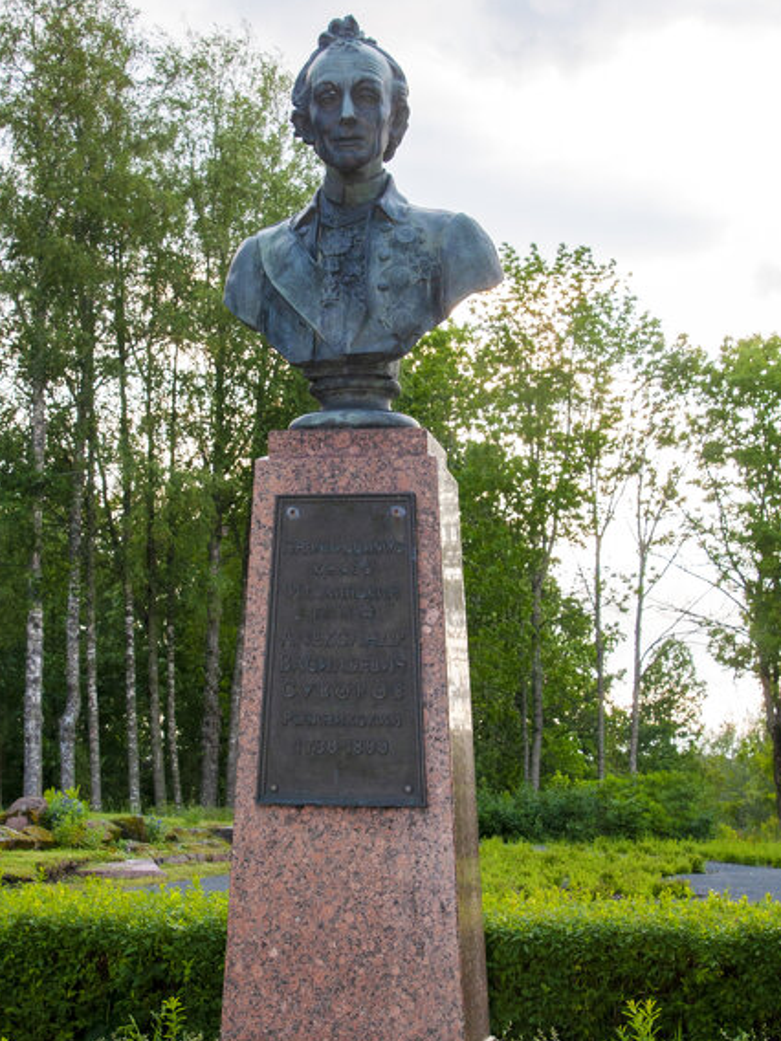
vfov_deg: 29.8
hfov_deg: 22.6
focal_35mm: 65
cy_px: 521
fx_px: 1955
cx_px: 358
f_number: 11
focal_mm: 32
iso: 640
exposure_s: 1/200
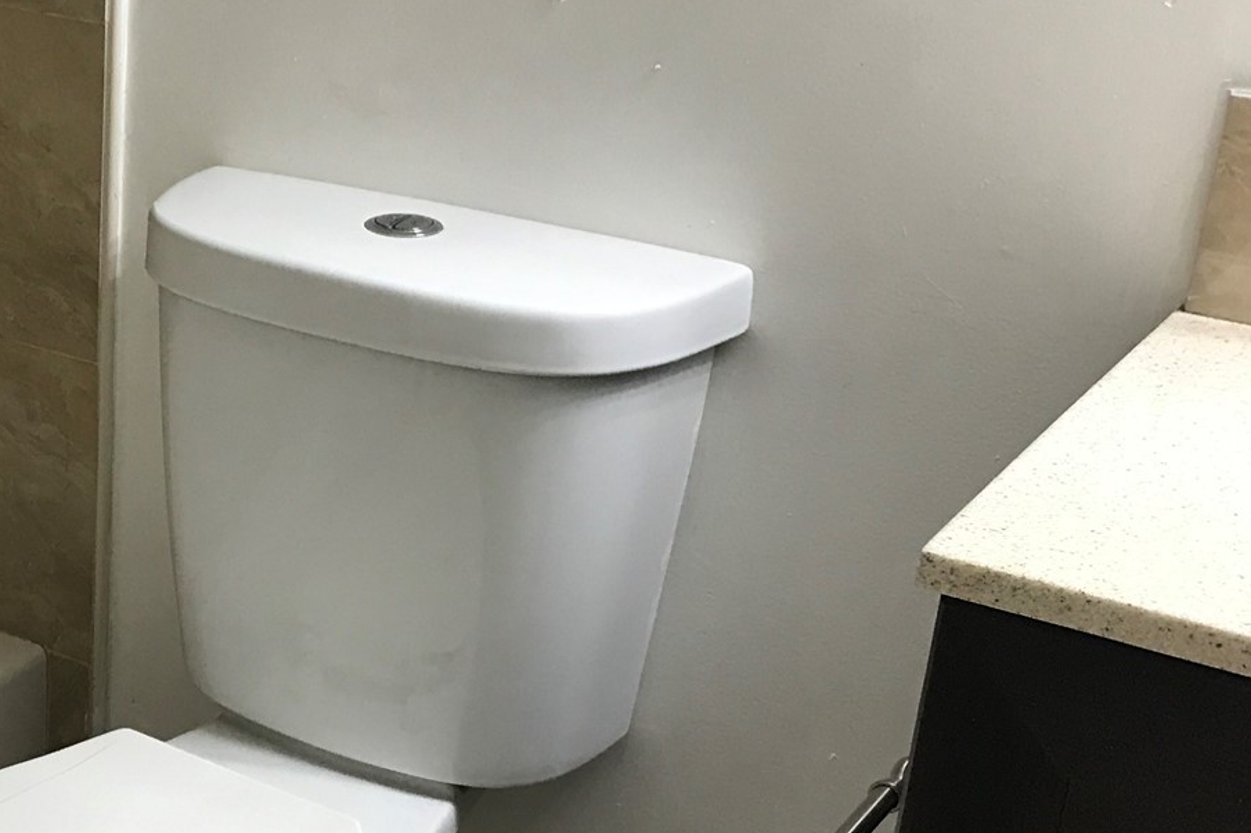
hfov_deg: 28.7
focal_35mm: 66
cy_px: 518
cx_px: 18
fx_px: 2293
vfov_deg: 20.6
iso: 40
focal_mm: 3.99
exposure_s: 1/30
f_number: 1.8
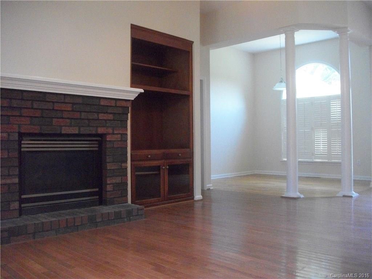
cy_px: 140
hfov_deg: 56.8
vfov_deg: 44.2
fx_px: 344
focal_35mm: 32
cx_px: 186
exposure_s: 1/125
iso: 640
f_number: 2.9
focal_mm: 5.7
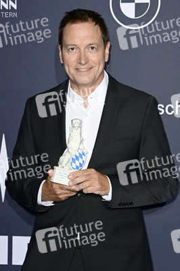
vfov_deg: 19.5
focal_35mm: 105
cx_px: 90
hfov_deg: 13.0
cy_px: 136
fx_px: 789
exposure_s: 1/250
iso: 1000
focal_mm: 105
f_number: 5.6
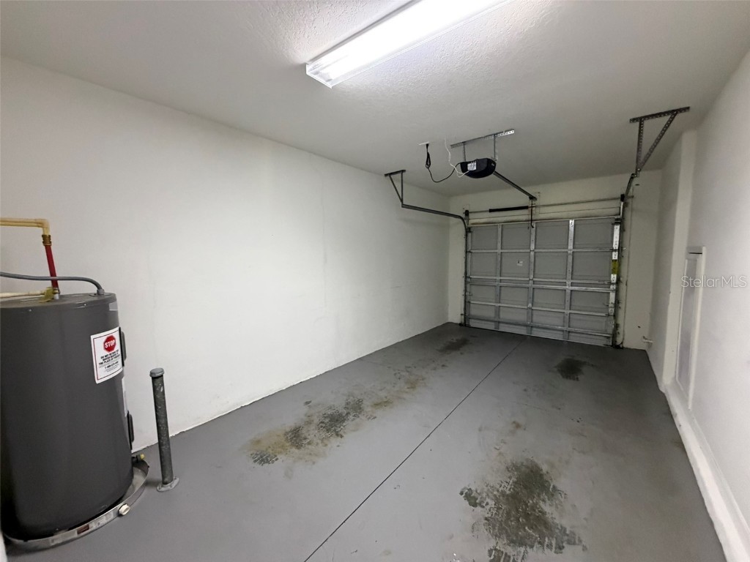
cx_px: 375
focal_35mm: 14
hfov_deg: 102.1
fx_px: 303
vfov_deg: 85.7
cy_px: 281
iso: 640
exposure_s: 1/60
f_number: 2.2
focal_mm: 2.22
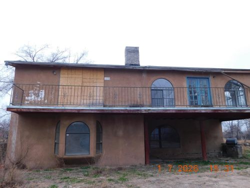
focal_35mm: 28
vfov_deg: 49.7
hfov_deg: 63.4
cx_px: 125
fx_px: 202
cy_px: 94
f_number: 3.2
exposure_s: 1/200
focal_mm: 4.9
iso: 125
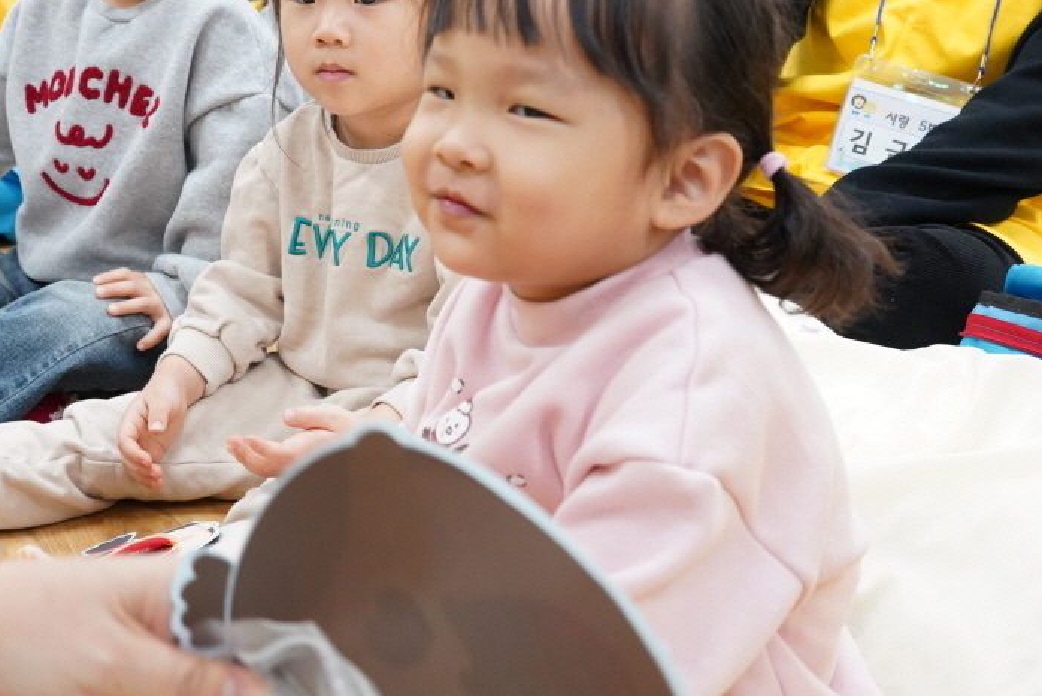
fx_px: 1564
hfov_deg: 36.7
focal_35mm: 54
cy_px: 65
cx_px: 425
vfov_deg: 24.3
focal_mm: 29
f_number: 5.6
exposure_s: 1/50
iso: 2500
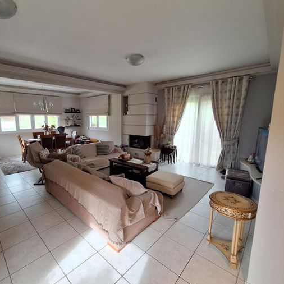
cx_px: 118
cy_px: 139
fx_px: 149
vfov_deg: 87.4
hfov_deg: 86.6
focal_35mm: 16
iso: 80
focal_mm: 1.74
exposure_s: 1/50
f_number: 2.2
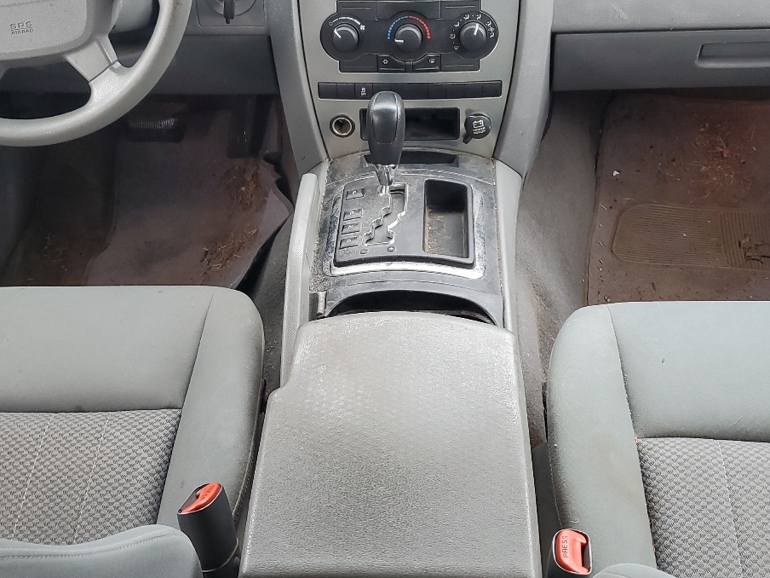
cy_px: 275
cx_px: 387
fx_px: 1023
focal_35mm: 46
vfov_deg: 31.5
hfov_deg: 41.2
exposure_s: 1/120
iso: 64
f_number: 1.5
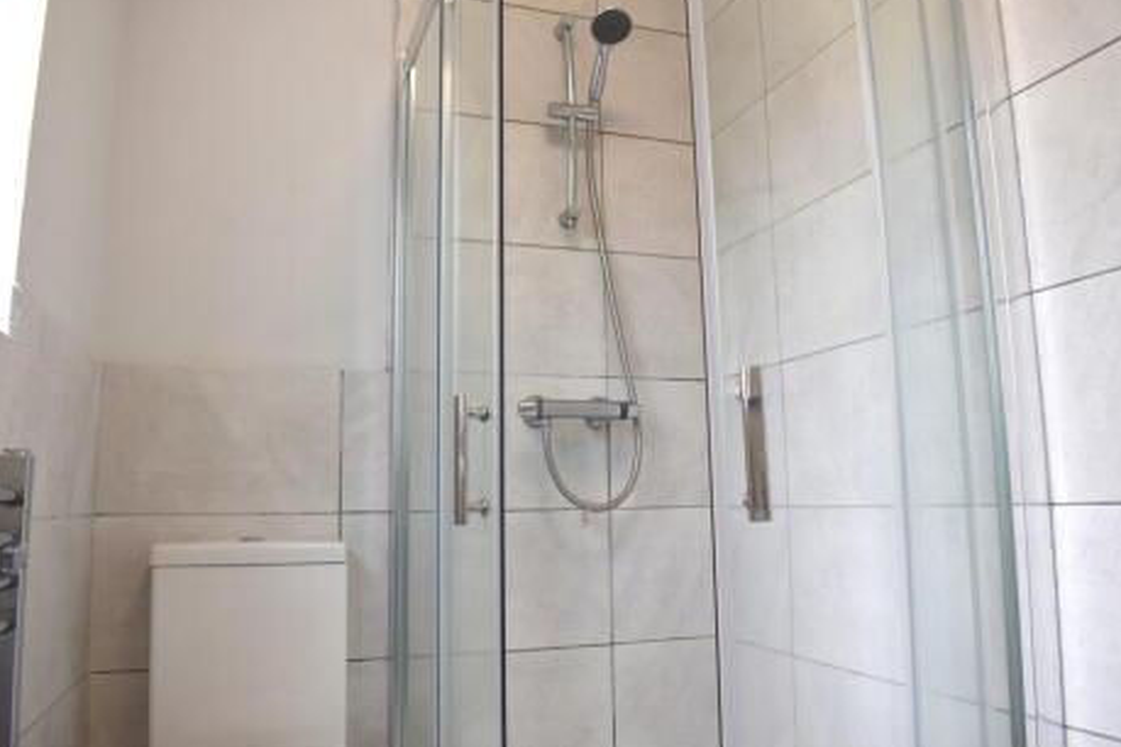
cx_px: 554
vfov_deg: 46.4
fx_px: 872
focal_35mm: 28
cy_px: 370
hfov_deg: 65.5
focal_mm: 18
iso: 400
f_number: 5
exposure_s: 1/100
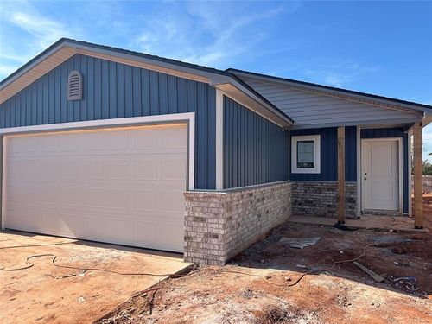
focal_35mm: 24
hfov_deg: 71.6
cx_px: 216
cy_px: 162
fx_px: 300
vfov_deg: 56.8
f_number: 1.78
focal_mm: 6.86
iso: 80
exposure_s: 1/4184
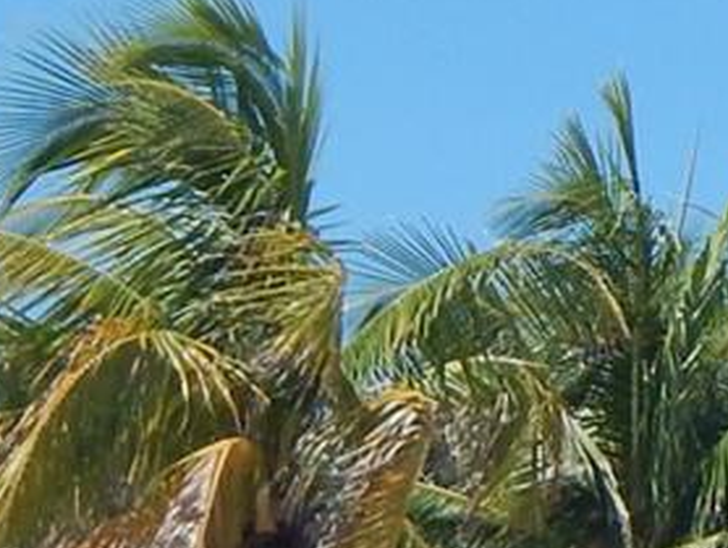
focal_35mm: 353
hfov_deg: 5.3
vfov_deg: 4.2
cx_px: 2226
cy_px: 569
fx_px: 7430
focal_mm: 8.6
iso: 125
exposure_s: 1/500
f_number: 7.4
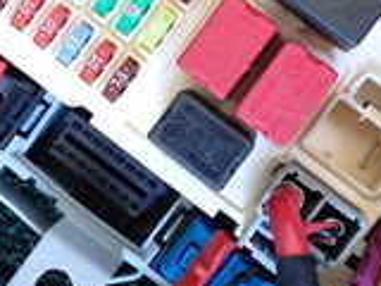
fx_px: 1035
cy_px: 76
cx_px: 157
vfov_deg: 15.7
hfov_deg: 20.8
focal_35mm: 94
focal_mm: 4.5
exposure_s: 1/30
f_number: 2
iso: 250
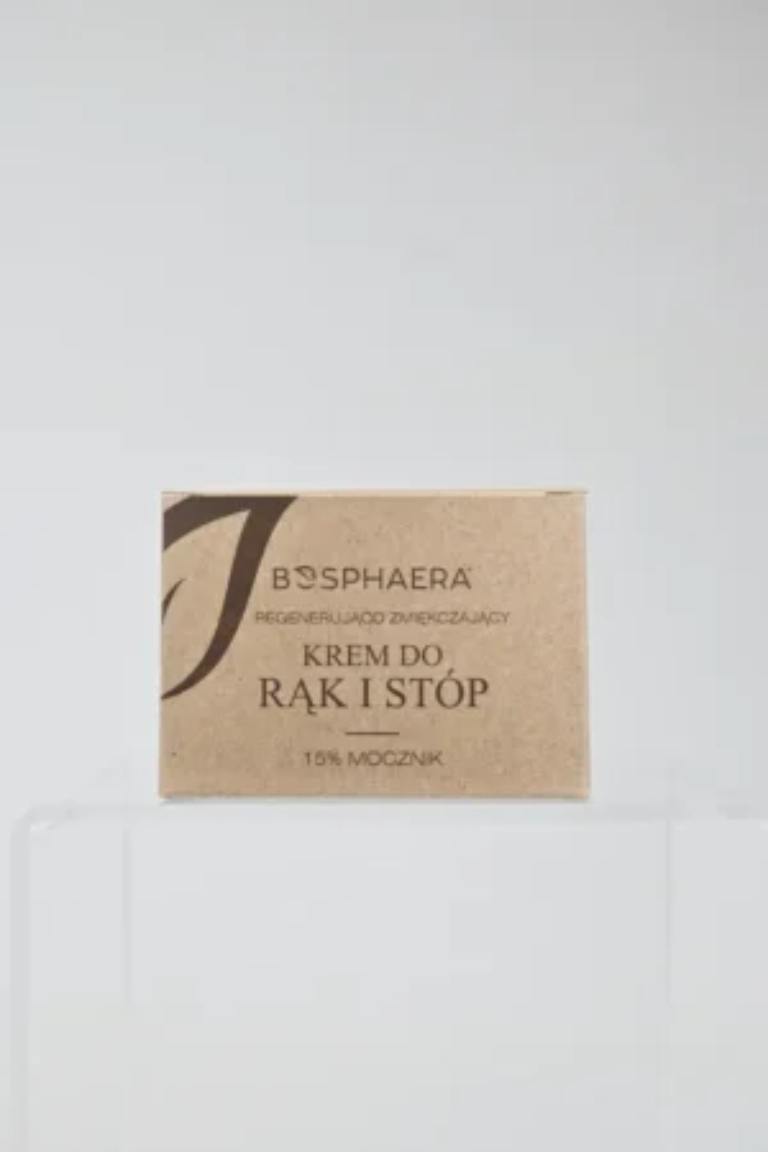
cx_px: 384
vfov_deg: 36.9
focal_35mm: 54
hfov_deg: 25.1
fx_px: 1728
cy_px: 576
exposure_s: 1/125
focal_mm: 36
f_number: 6.3
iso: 320
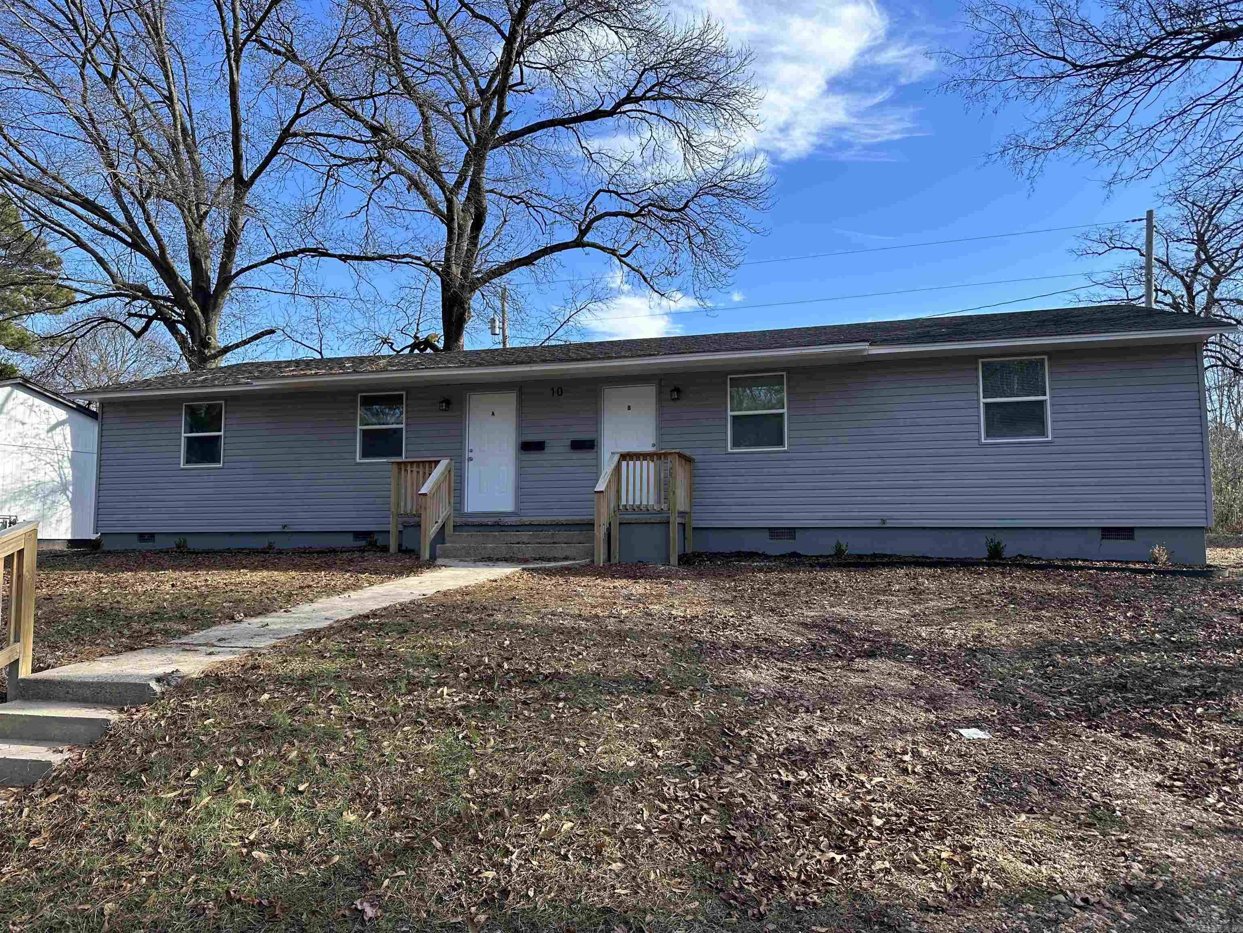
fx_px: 862
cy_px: 466
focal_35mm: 24
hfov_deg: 71.6
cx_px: 622
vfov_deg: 56.8
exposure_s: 1/1639
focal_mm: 6.86
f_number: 1.78
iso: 80
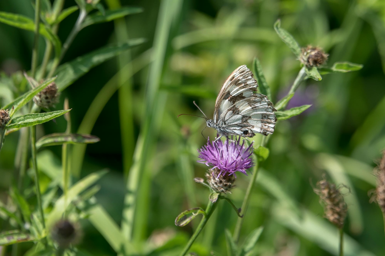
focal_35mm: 185
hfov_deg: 11.1
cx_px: 192
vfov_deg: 7.4
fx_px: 1978
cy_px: 128
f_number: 4.5
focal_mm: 185
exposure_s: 1/800
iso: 100
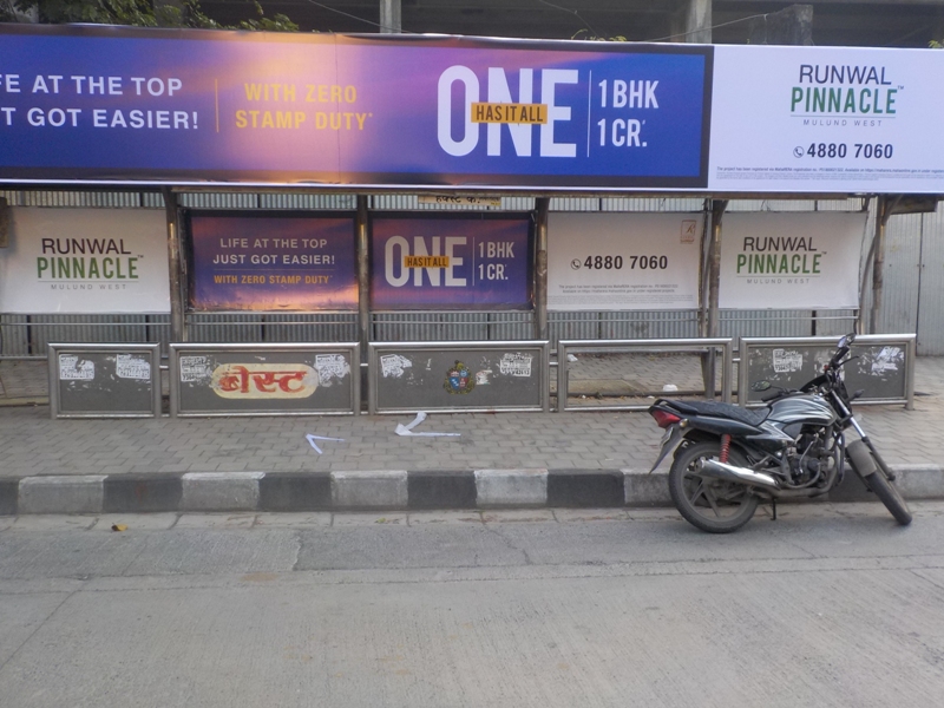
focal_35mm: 30
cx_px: 472
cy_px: 354
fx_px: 818
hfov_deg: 60.0
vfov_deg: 46.8
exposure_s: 1/125
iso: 125
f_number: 3.3
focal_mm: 4.1
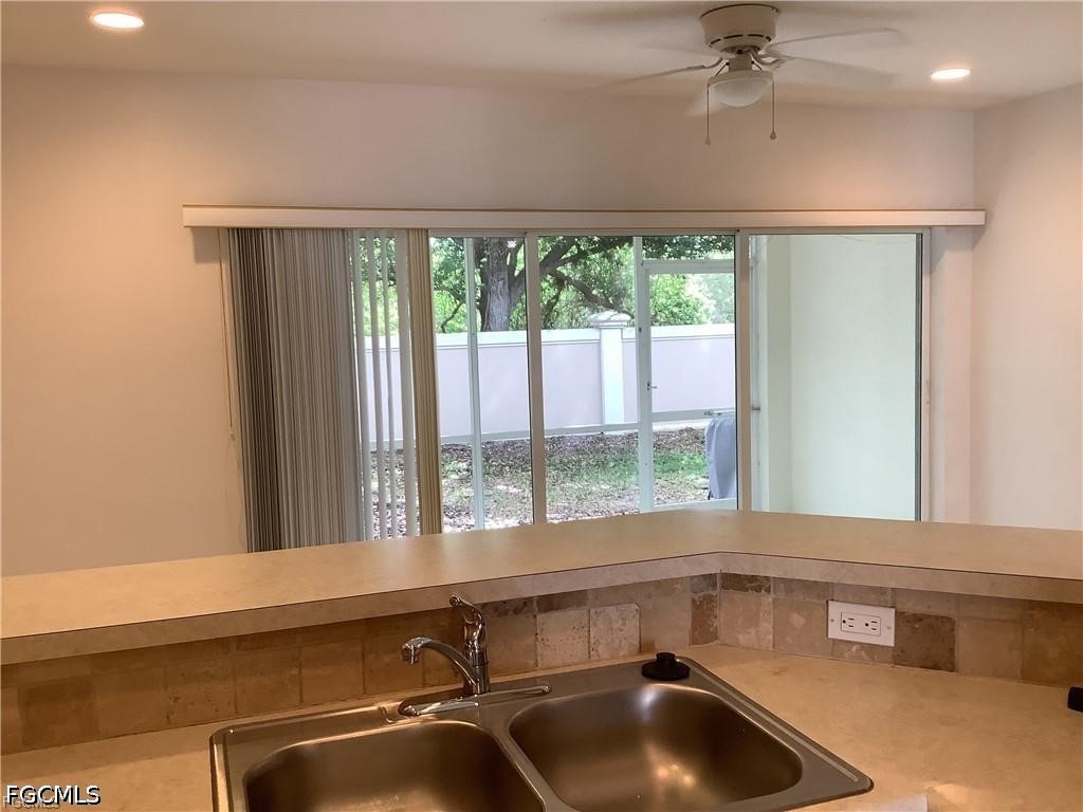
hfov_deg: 58.4
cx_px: 542
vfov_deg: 45.4
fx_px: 970
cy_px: 406
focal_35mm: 31
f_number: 2.4
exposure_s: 1/60
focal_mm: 3.3
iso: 64
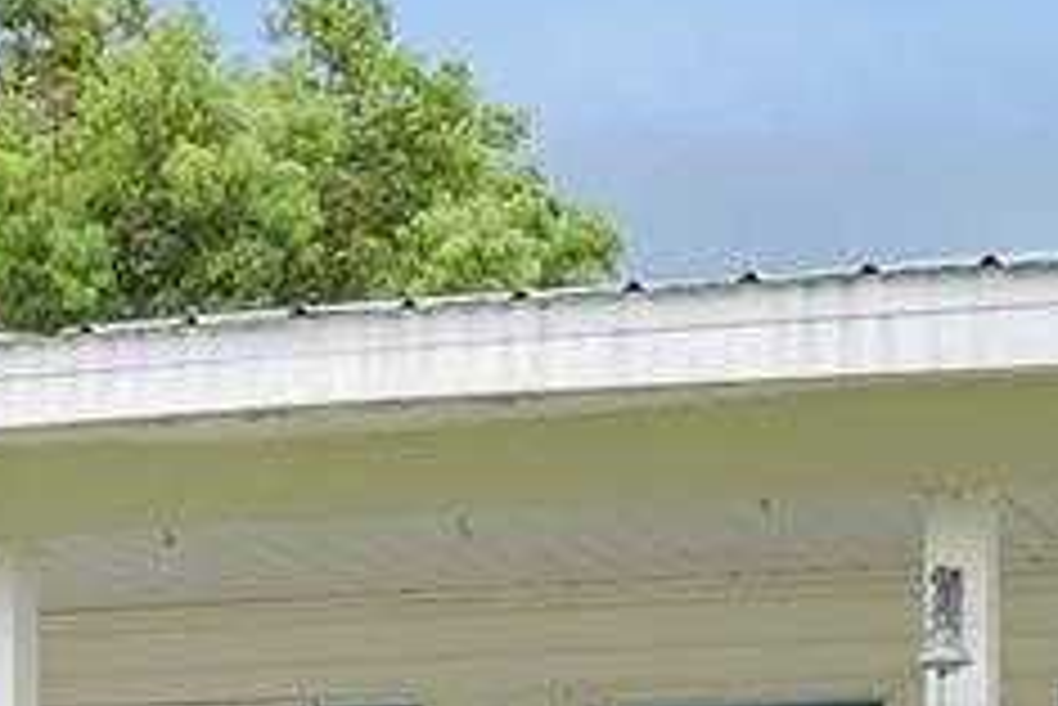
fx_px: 3205
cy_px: 1277
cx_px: 653
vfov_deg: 11.6
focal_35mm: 109
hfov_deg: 18.7
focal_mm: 16
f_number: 7.1
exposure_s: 1/100
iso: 100
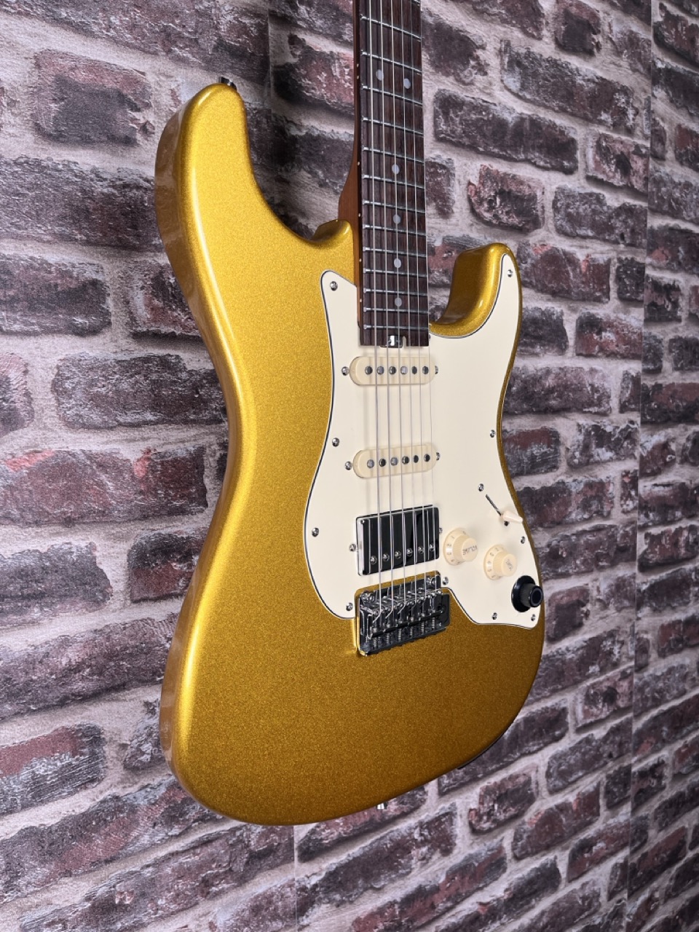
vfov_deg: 67.3
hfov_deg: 53.1
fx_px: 700
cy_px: 466
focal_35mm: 26
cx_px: 350
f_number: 1.6
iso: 50
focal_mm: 5.1
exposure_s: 1/122
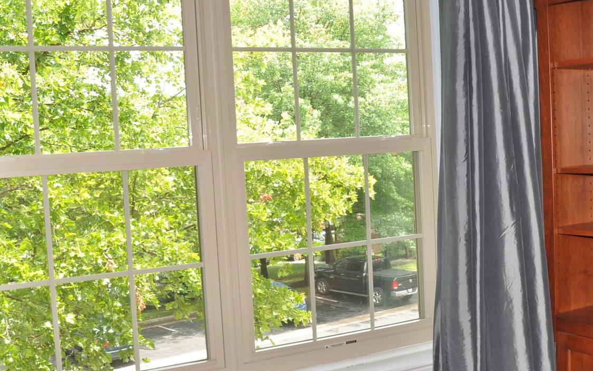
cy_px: 218
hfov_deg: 40.3
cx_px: 300
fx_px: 808
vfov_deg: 25.8
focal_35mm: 50
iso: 200
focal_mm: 18
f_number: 5.6
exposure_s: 1/60
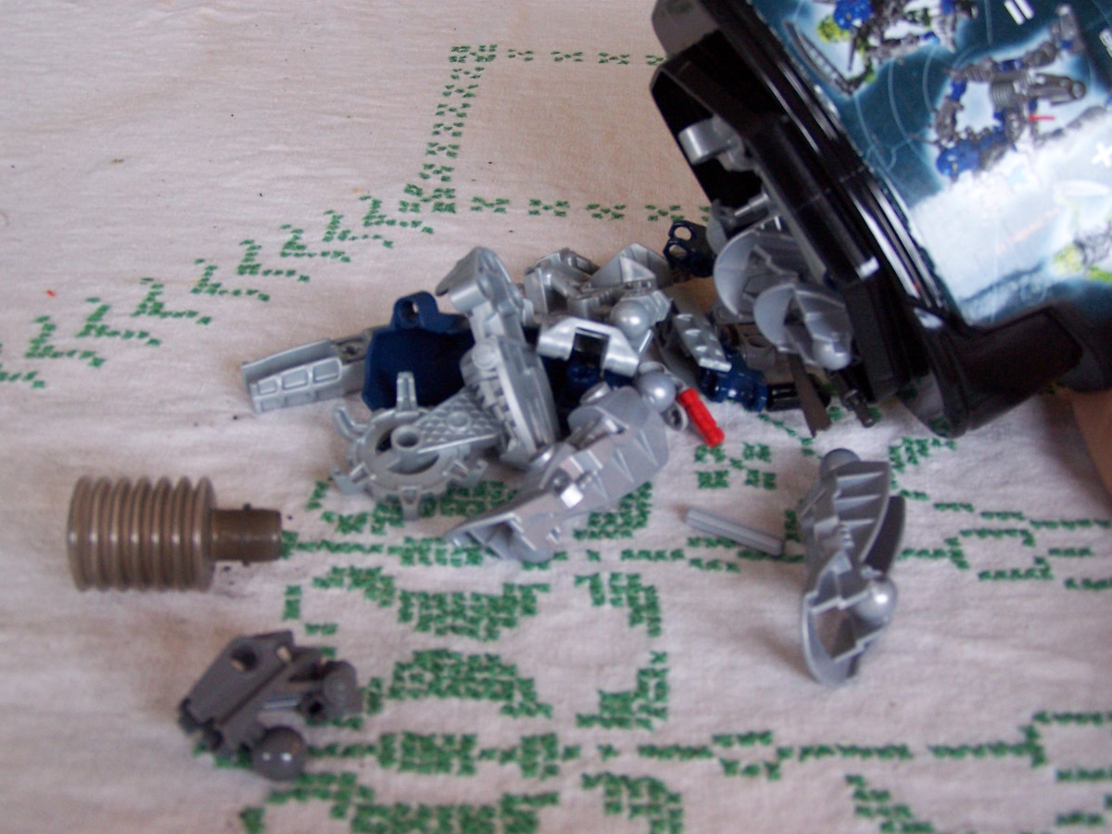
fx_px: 1638
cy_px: 417
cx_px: 556
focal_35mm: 51
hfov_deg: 37.5
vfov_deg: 28.6
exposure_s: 1/8
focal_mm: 8.5
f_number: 3.2
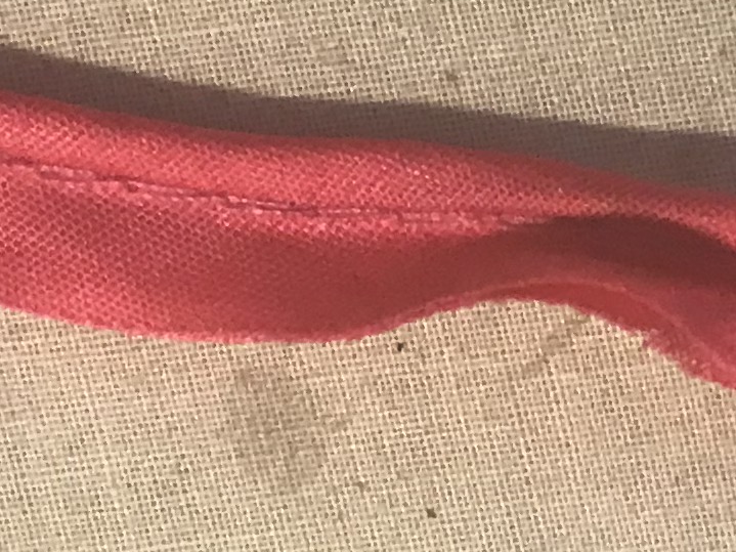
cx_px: 835
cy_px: 347
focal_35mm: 157
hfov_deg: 12.3
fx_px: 3338
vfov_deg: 9.4
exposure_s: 1/20
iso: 40
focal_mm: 3.99
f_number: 1.8
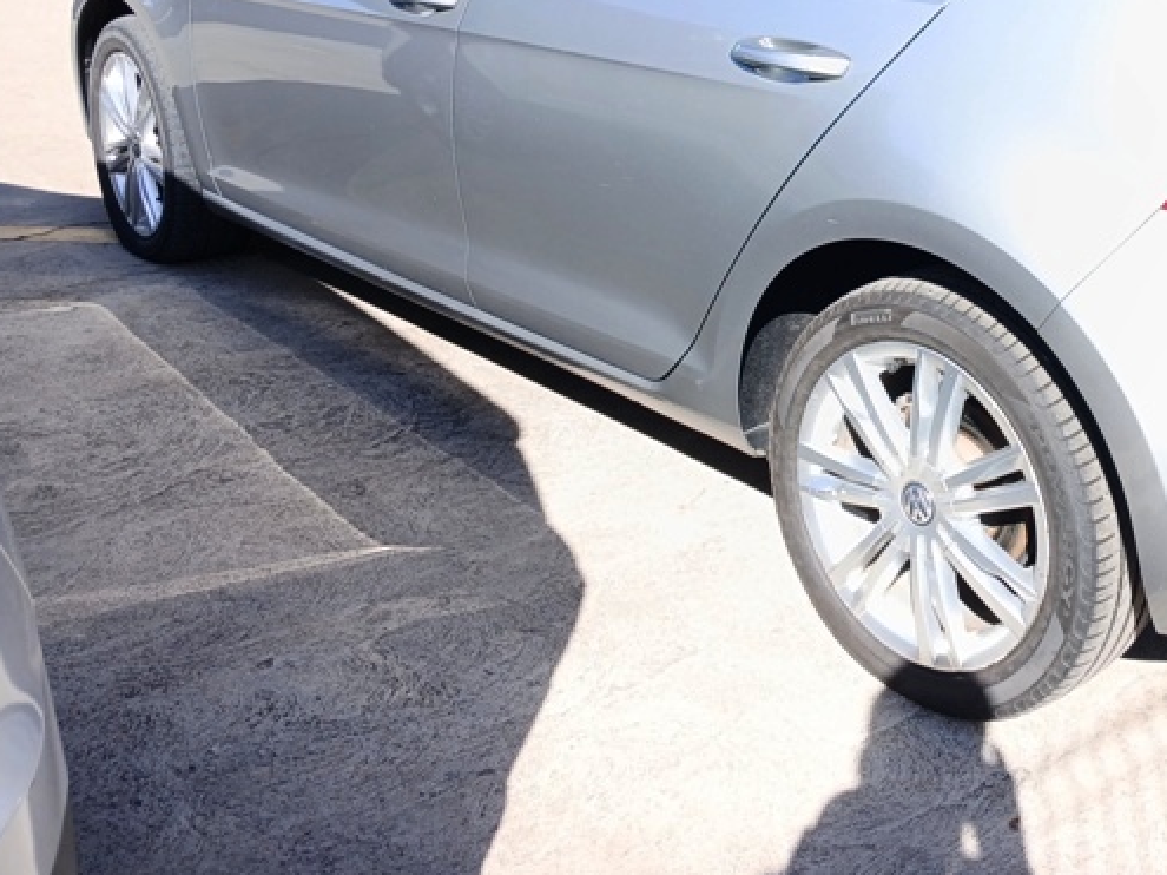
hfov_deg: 43.0
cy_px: 203
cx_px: 910
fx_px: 1416
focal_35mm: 42
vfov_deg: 33.5
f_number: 1.8
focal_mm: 3.98
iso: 20
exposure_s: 1/132
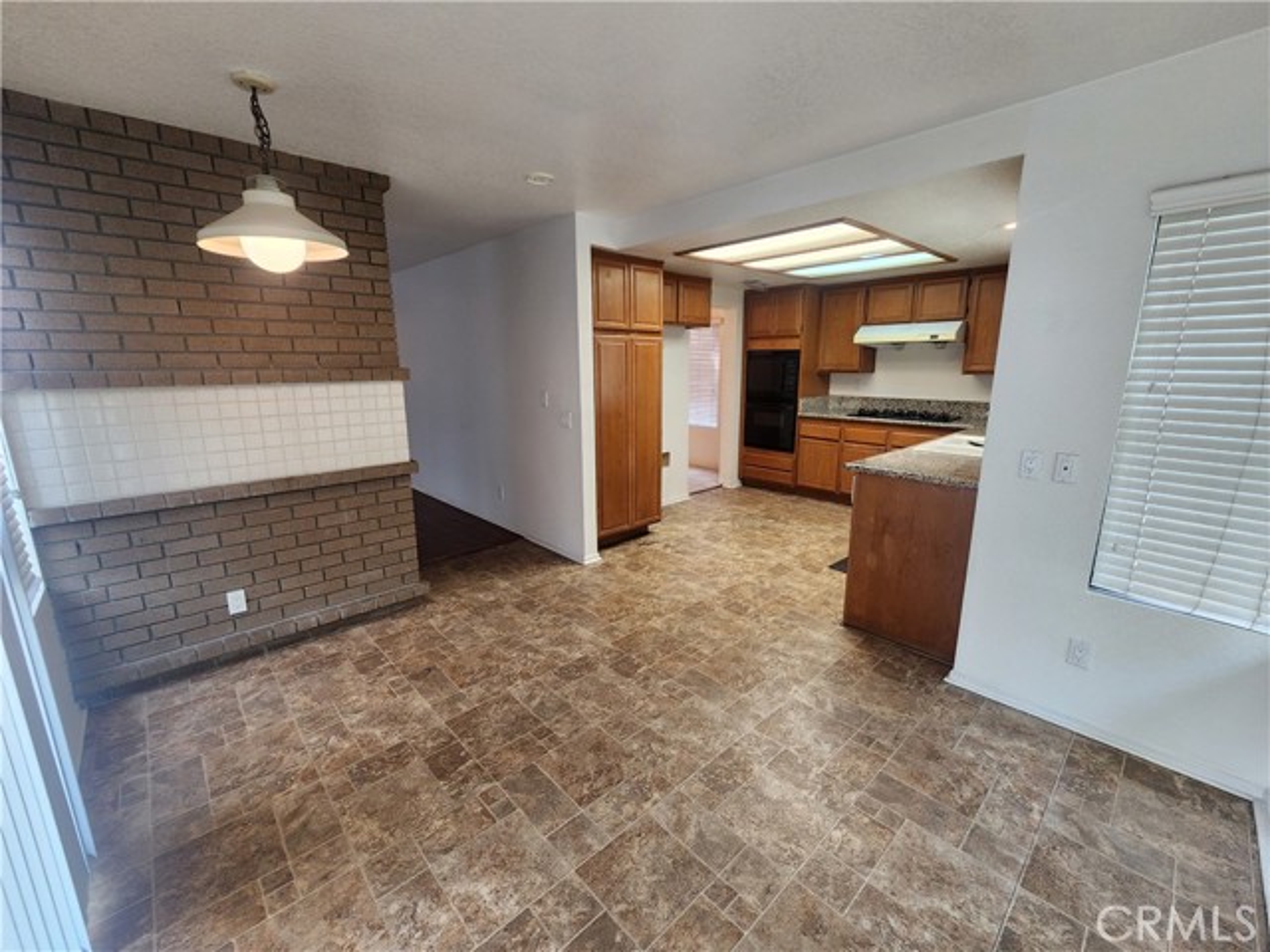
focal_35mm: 13
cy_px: 476
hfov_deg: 106.2
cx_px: 635
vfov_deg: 89.9
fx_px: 477
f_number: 2.2
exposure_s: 1/60
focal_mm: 2.2
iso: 80
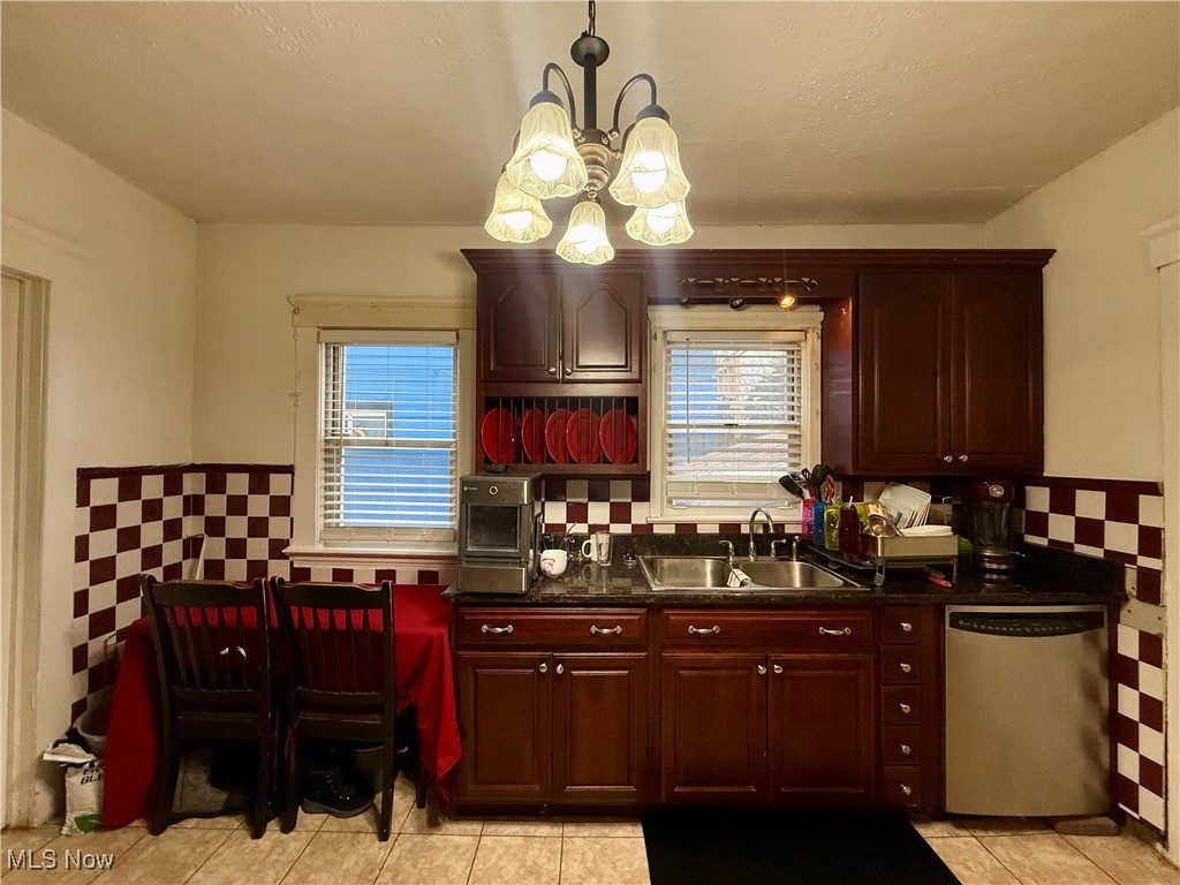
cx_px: 590
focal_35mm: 14
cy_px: 442
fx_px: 477
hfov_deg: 102.1
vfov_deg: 85.7
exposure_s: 1/120
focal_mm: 2.22
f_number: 2.2
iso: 320
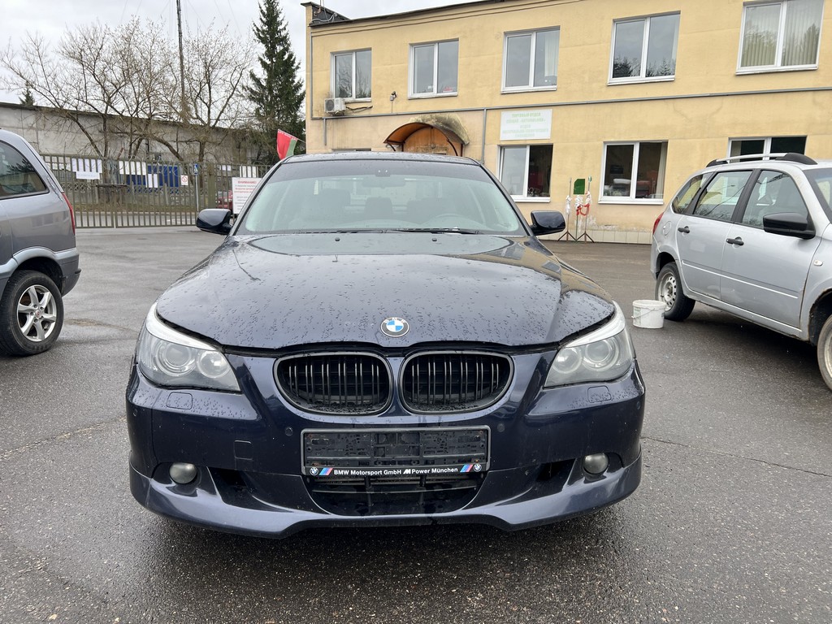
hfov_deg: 67.3
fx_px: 625
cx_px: 416
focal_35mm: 26
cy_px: 312
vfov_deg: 53.1
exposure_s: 1/873
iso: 50
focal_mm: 5.7
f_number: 1.5
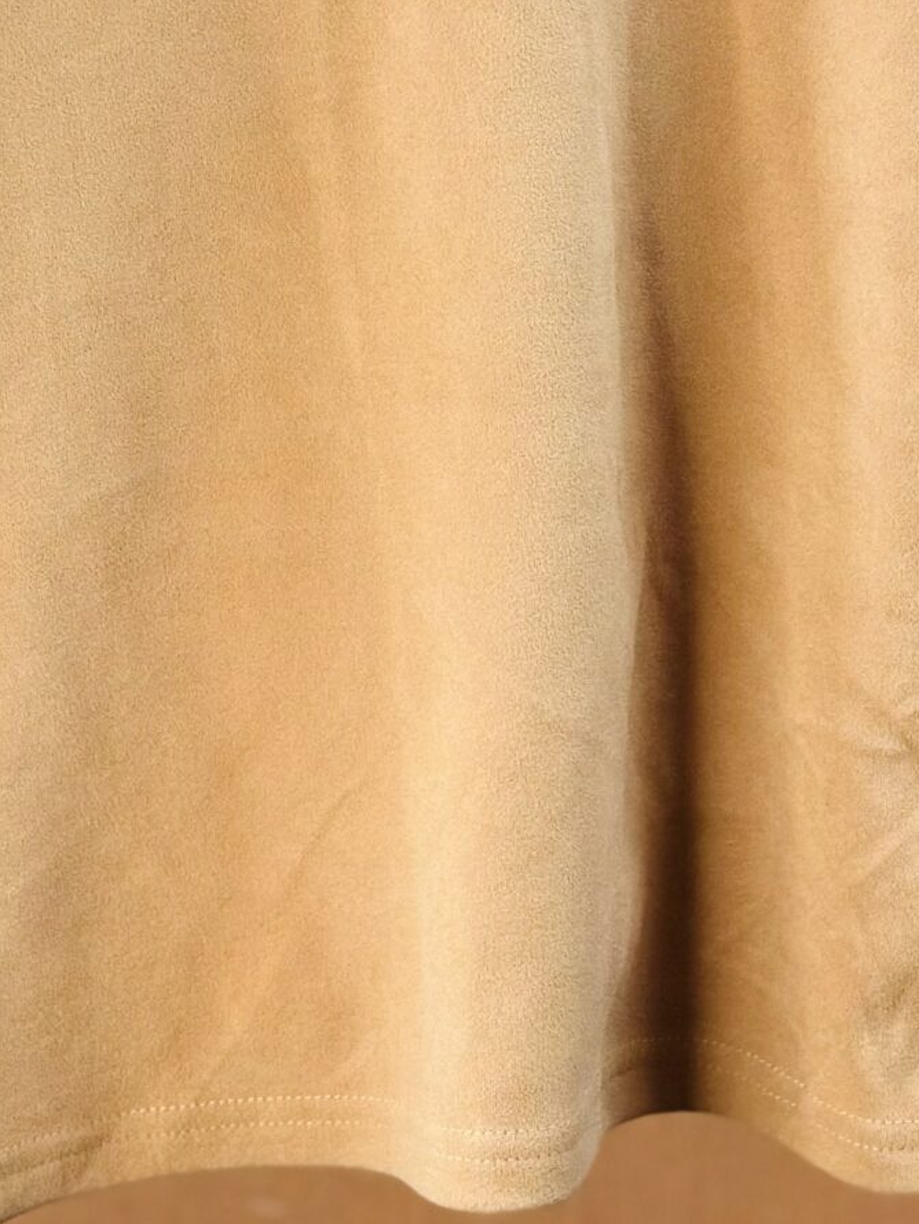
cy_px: 303
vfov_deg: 14.2
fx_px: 4883
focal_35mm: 138
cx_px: 307
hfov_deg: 10.7
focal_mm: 6.86
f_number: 1.78
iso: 100
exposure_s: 1/100
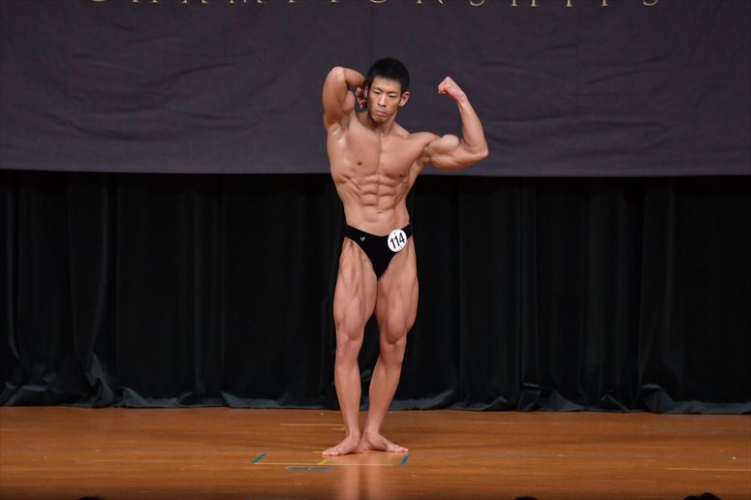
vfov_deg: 5.1
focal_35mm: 270
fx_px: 5630
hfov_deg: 7.6
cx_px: 376
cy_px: 250
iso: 4000
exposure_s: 1/400
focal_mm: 180
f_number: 5.6
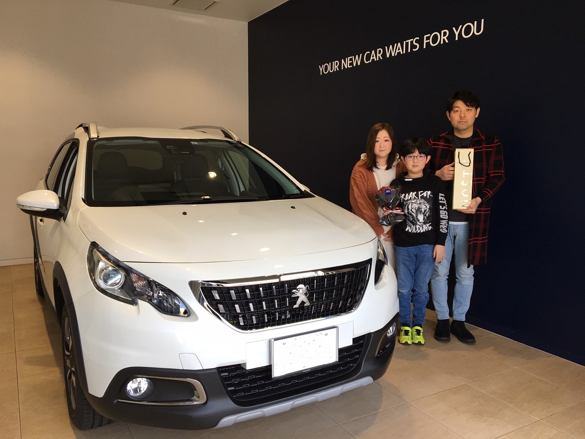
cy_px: 220
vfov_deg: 48.2
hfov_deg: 61.6
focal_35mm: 29
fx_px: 490
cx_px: 292
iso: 32
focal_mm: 4.15
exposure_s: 1/120
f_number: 2.2
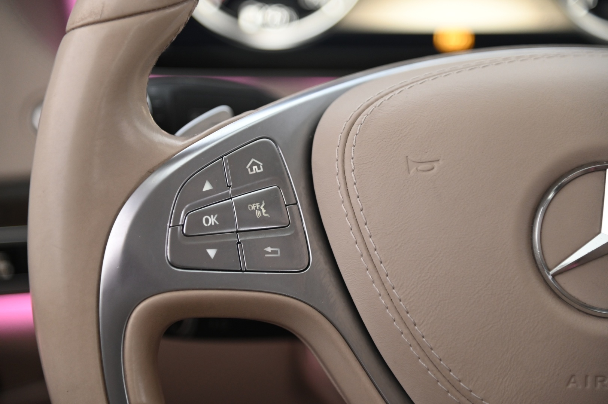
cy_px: 202
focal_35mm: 120
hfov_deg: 17.1
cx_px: 304
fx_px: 2025
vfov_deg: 11.4
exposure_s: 1/20
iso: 2000
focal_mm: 120
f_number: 4
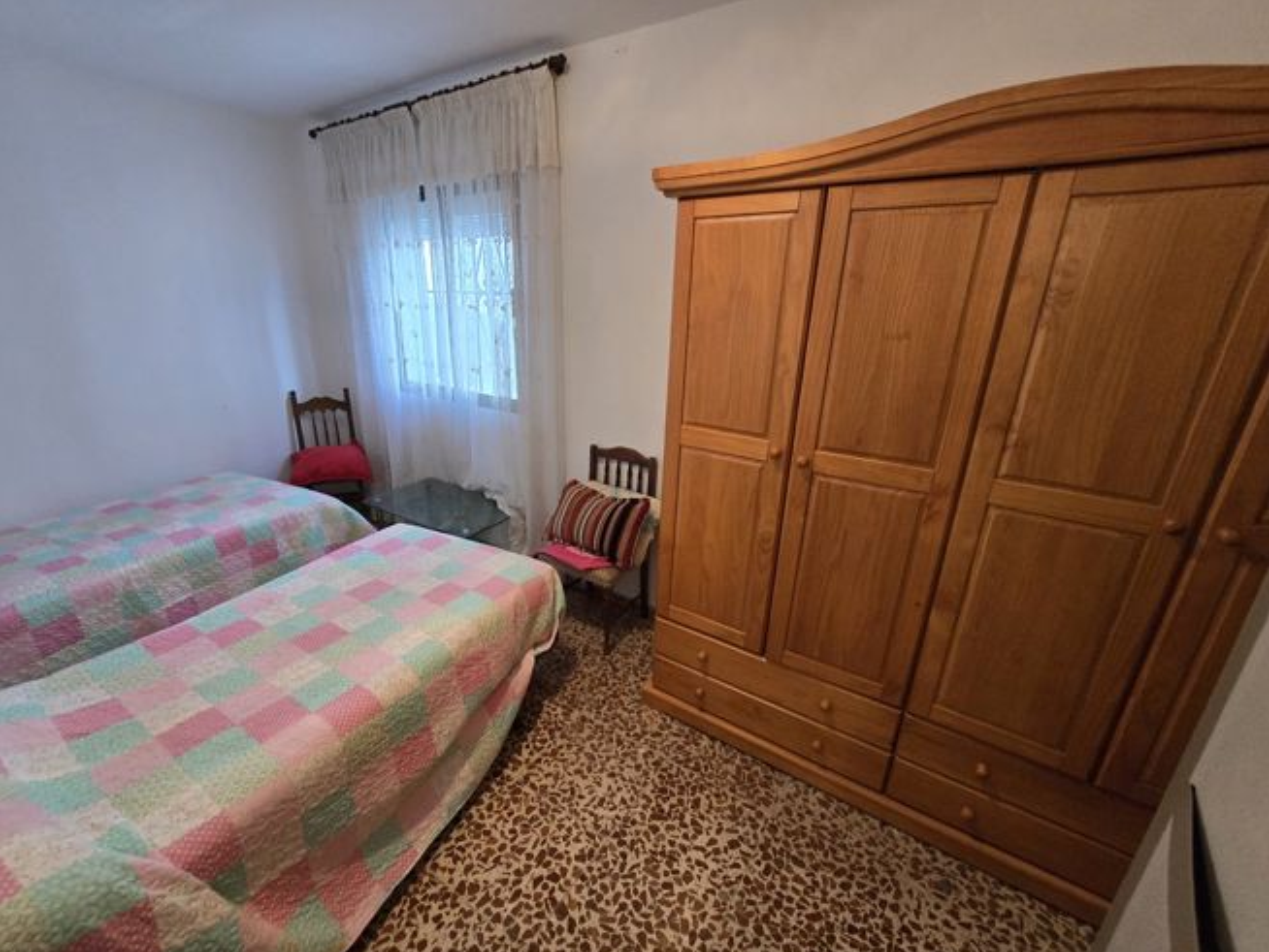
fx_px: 513
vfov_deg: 85.7
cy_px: 492
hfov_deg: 101.9
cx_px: 589
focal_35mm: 14
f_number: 2.2
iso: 640
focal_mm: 2.2
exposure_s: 1/50
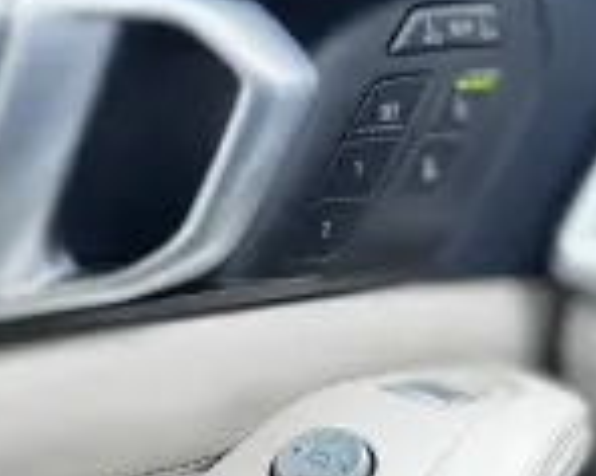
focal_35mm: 57
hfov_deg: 32.1
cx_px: 113
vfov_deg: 25.6
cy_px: 452
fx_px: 1004
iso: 200
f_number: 1.78
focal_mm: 6.76
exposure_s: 1/121
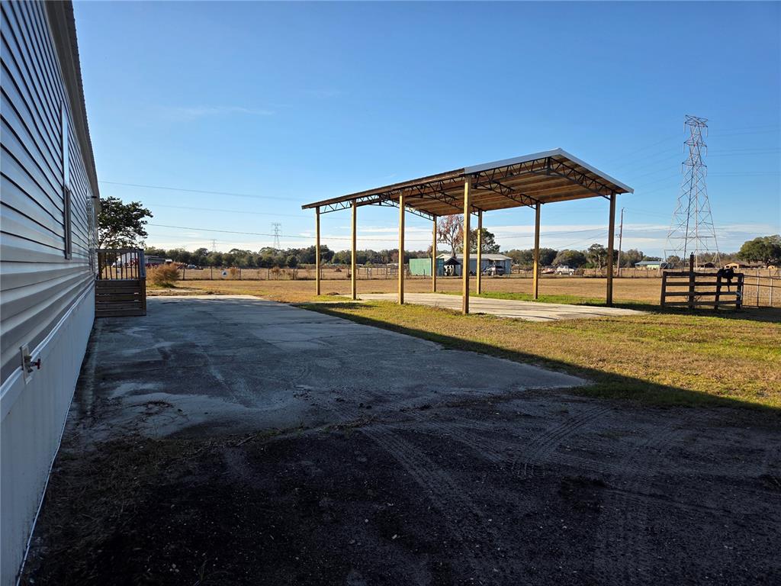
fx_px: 519
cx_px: 390
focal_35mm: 23
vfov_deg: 58.9
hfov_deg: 73.9
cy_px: 293
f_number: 1.8
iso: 80
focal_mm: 5.4
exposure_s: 1/3143
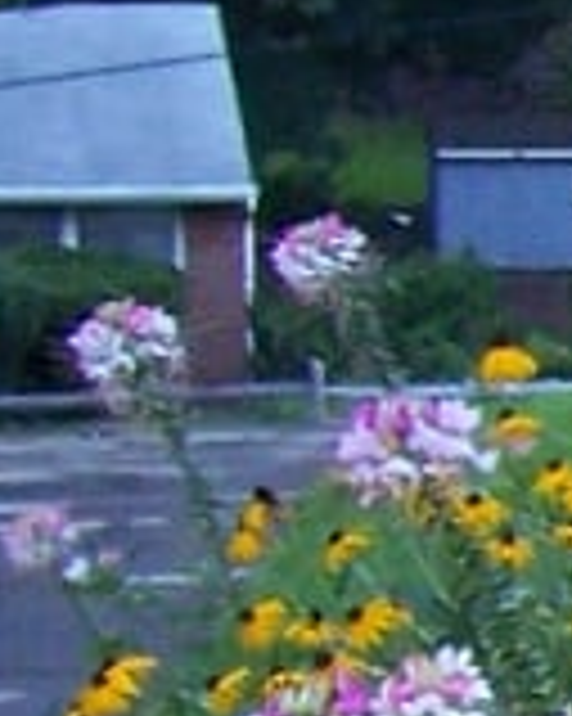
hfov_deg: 4.8
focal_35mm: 278
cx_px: 2705
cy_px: 829
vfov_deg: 6.9
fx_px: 5888
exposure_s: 1/60
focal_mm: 5.6
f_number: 2.7
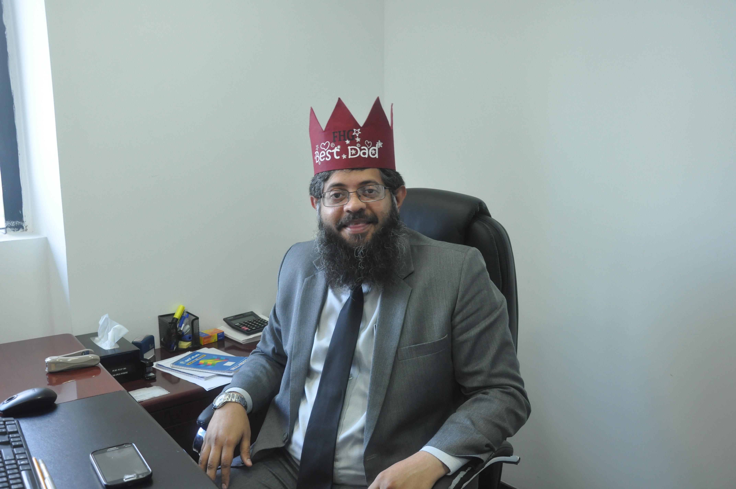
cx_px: 368
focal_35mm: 36
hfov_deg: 53.2
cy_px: 244
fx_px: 735
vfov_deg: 36.8
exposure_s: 1/40
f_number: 6.3
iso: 800
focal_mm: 24
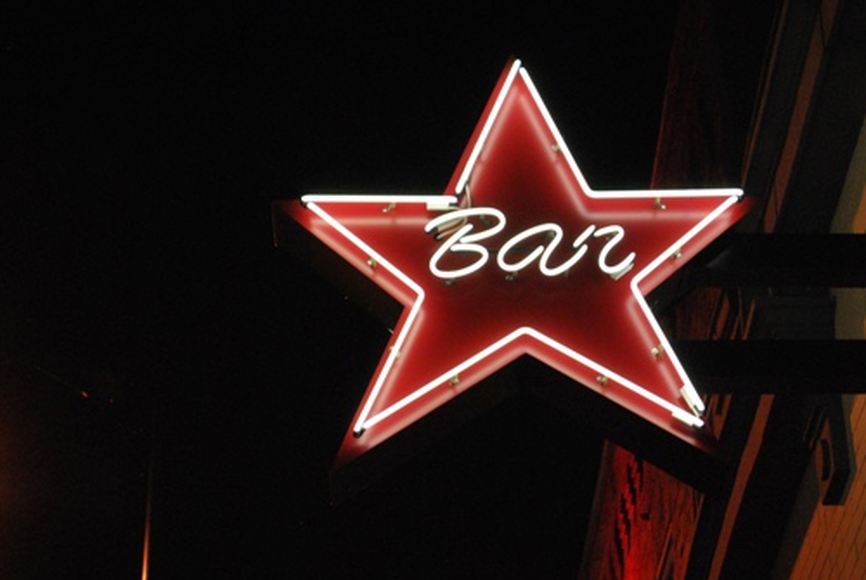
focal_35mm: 108
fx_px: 2593
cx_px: 512
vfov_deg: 12.8
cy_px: 235
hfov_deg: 18.9
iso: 1100
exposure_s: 1/30
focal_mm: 55
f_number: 5.6
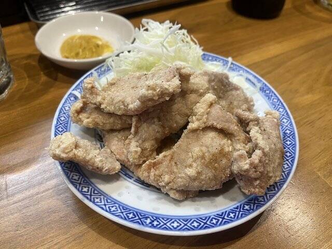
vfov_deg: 53.1
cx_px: 166
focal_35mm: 26
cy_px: 124
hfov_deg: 67.3
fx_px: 249
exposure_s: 1/60
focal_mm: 5.1
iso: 100
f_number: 1.6
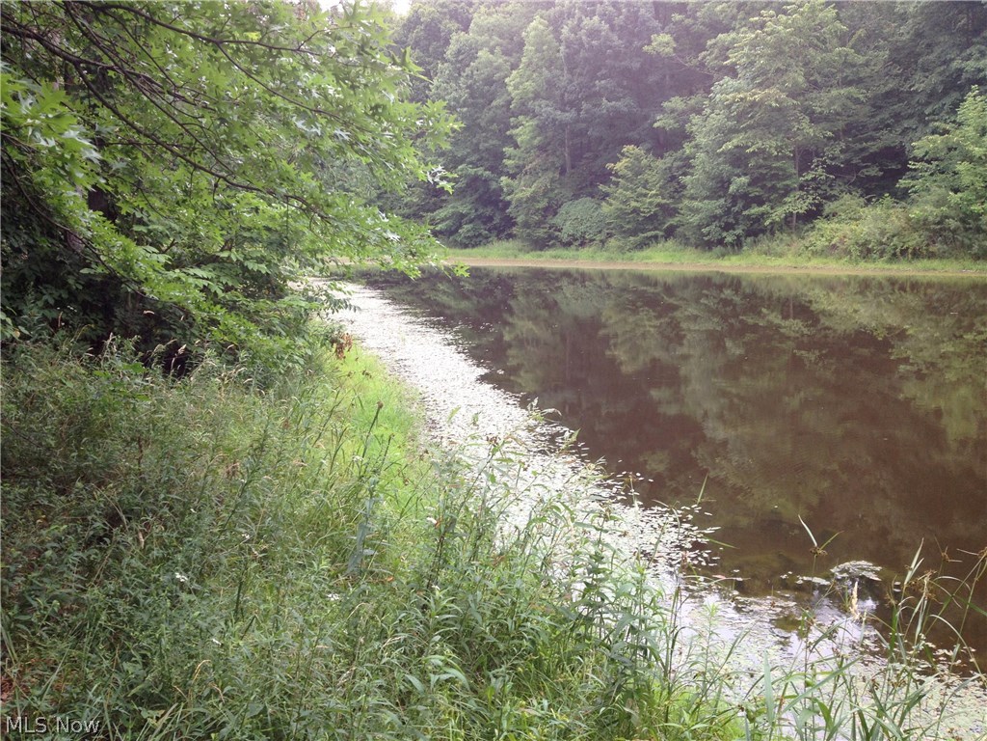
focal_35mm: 35
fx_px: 998
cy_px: 370
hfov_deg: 52.6
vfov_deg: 40.7
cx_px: 494
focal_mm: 4.28
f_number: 2.4
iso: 64
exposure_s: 1/220
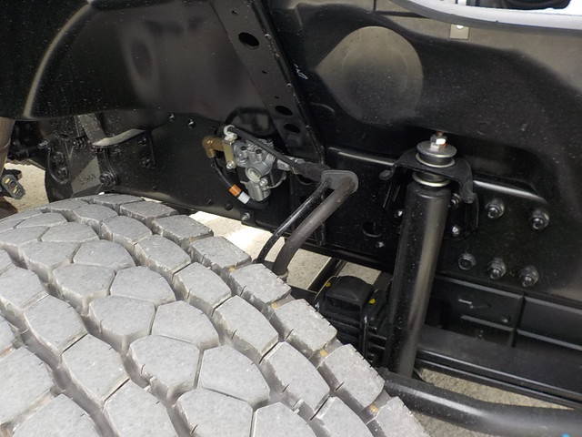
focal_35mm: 30
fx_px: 504
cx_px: 291
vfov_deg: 46.8
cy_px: 218
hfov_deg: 60.0
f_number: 3.3
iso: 125
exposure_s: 1/60
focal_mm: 4.1
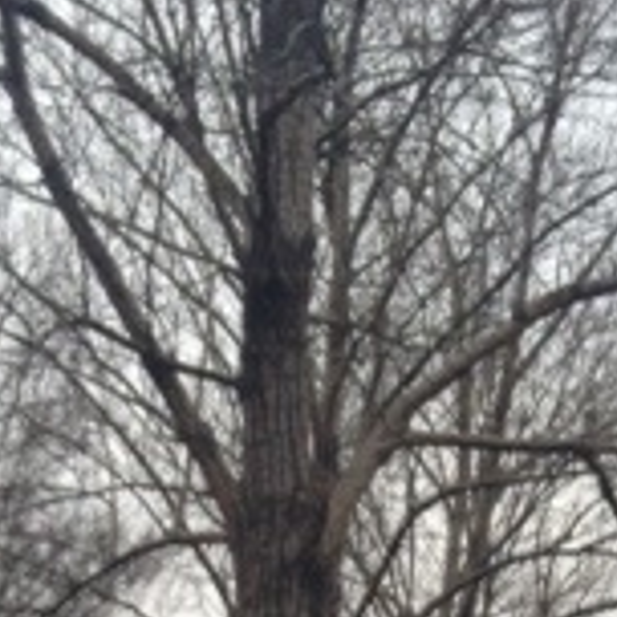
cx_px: 442
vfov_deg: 12.0
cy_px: 1210
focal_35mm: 130
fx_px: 2622
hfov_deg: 13.4
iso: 50
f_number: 2.4
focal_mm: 4.28
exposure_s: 1/920
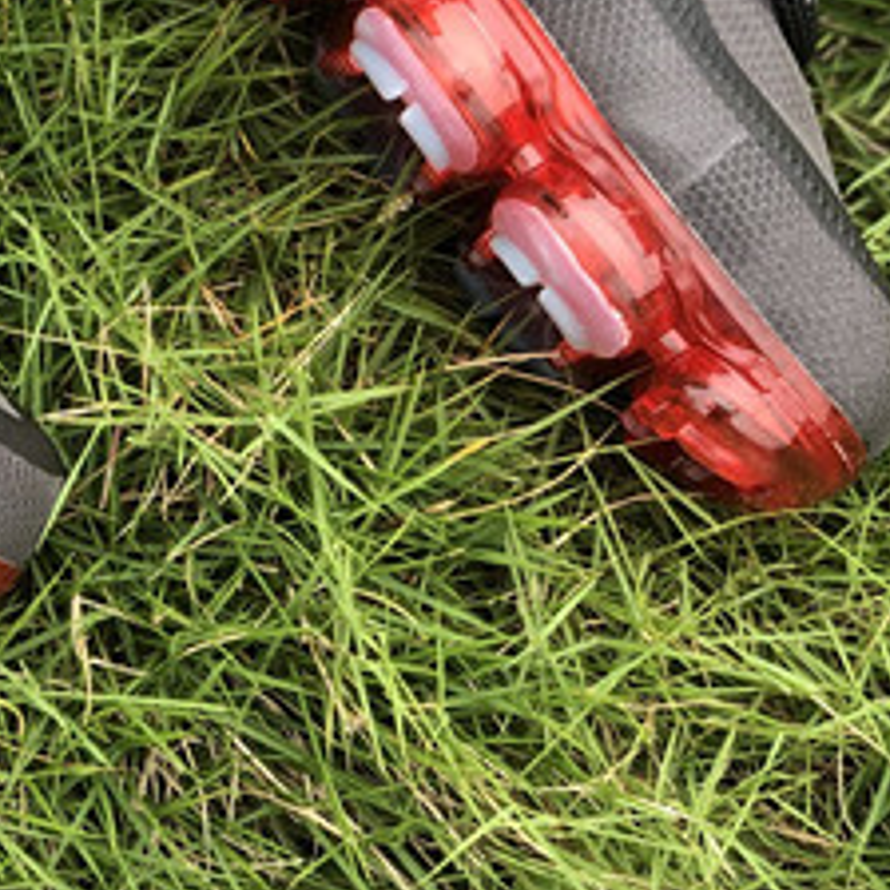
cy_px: -70
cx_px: -111
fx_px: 4421
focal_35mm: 152
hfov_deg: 11.3
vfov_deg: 11.3
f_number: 2.4
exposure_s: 1/120
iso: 25
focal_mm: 6
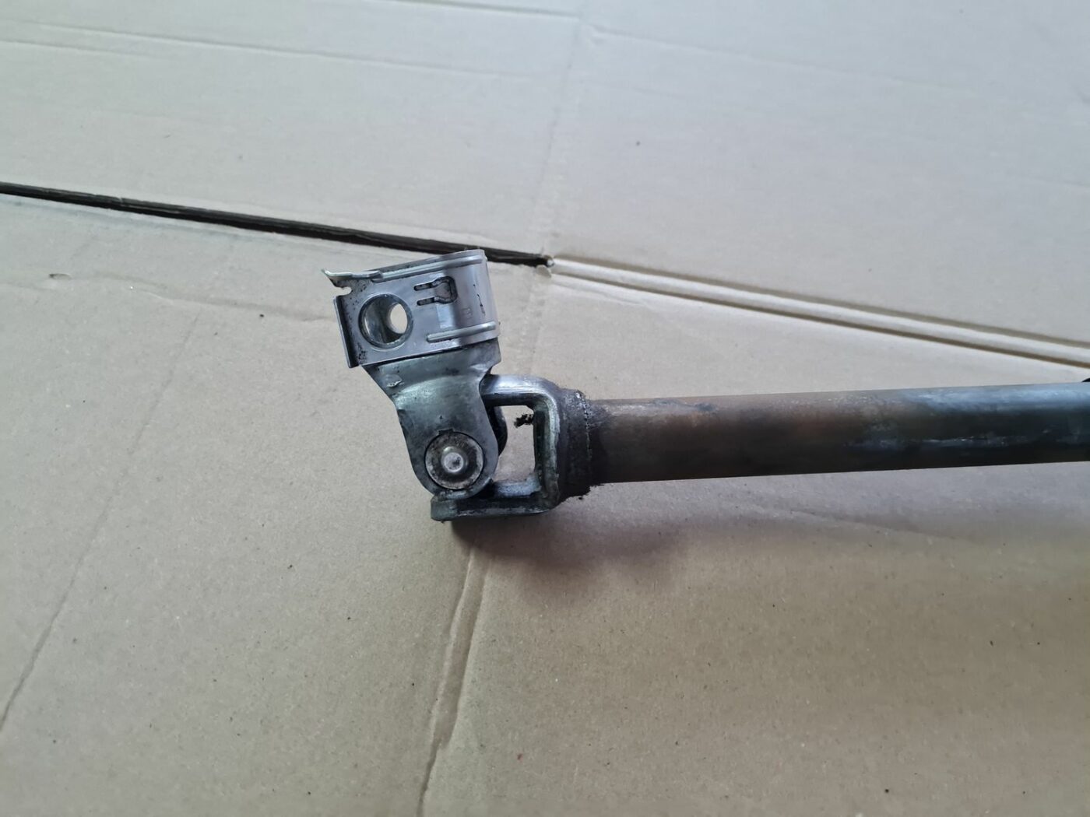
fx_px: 819
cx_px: 545
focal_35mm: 26
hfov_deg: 67.3
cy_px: 408
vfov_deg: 53.1
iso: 500
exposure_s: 1/50
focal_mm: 5.4
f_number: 1.8
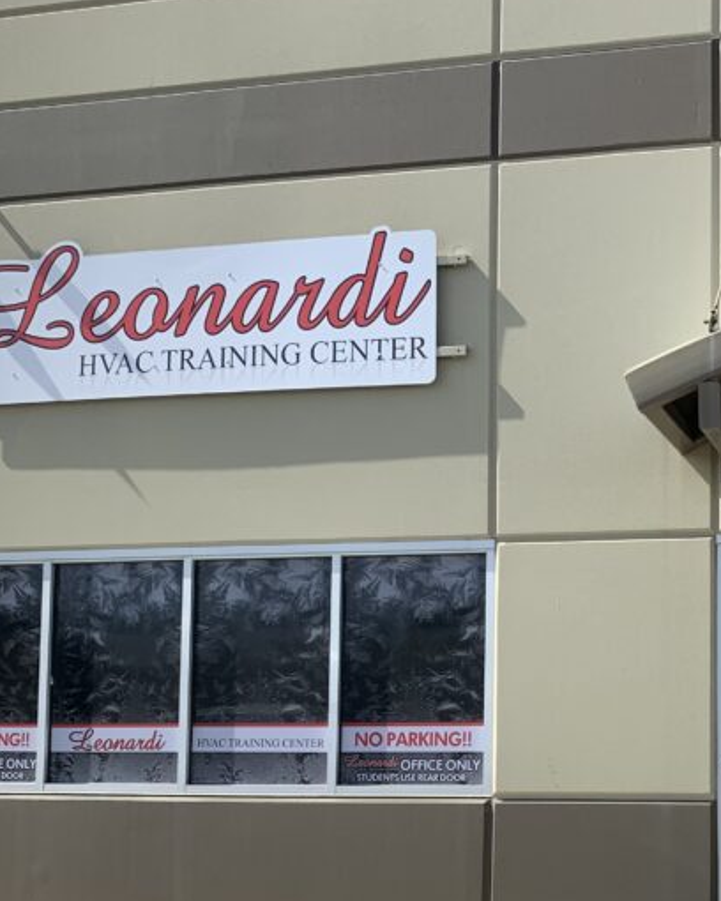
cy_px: 654
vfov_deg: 36.0
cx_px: 647
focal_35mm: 51
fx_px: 1360
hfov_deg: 28.6
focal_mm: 4.25
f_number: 1.8
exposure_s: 1/1585
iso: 25
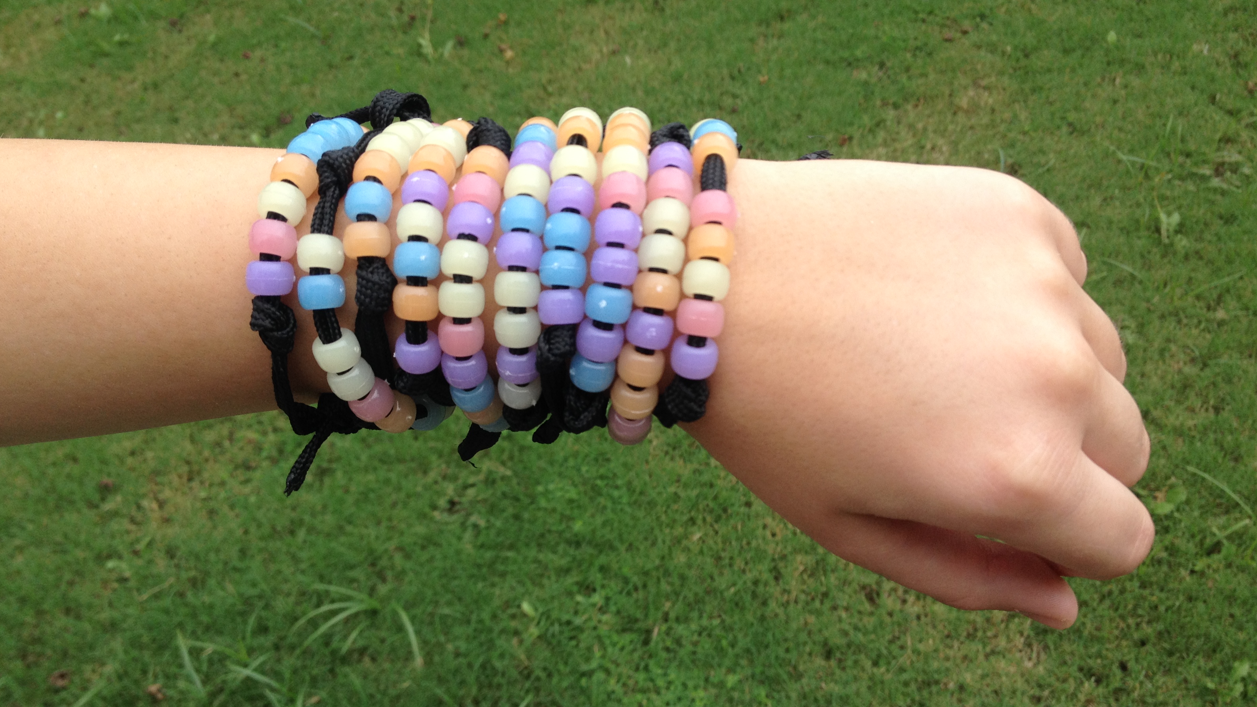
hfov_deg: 51.6
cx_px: 620
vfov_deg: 30.4
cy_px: 388
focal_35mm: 39
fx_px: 1300
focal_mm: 4.28
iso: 50
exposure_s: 1/233
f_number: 2.4
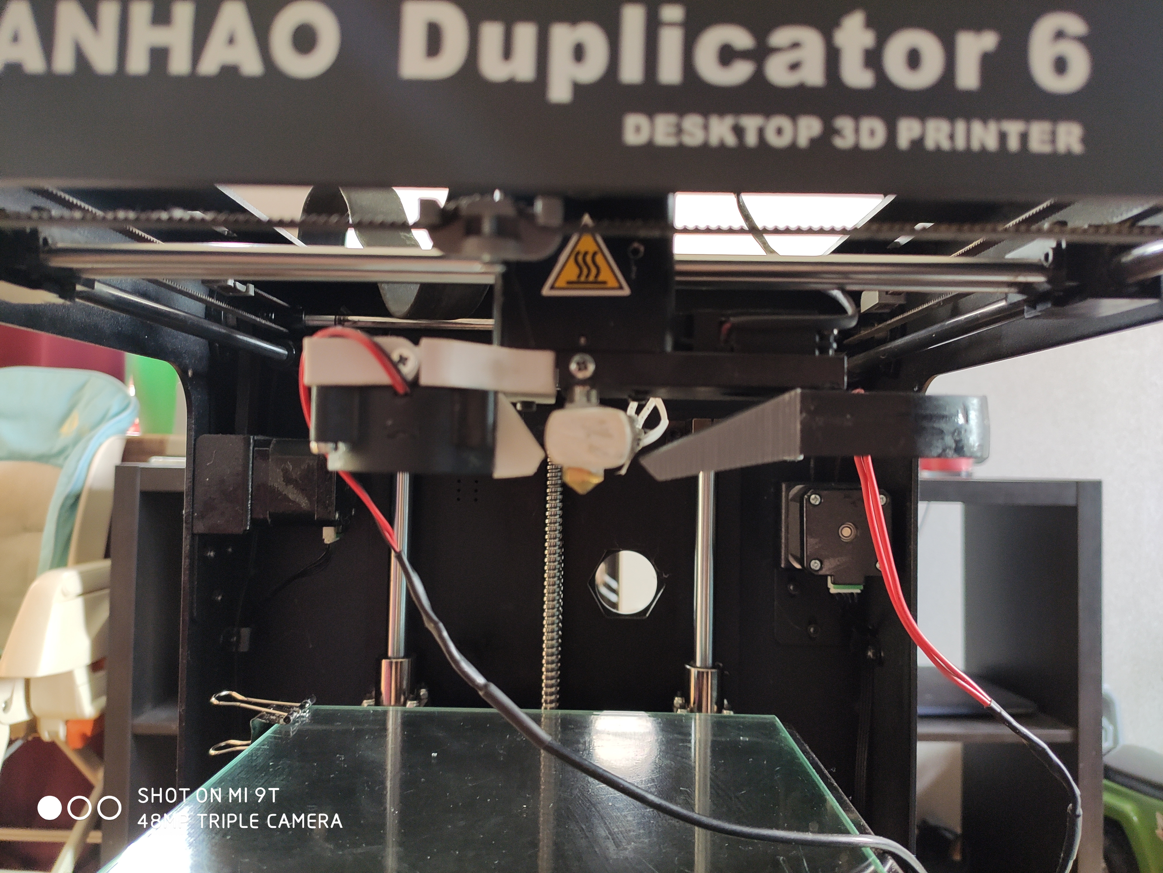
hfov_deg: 67.3
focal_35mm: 26
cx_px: 582
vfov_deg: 53.1
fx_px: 874
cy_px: 436
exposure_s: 1/25
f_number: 1.75
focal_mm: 4.77
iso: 457
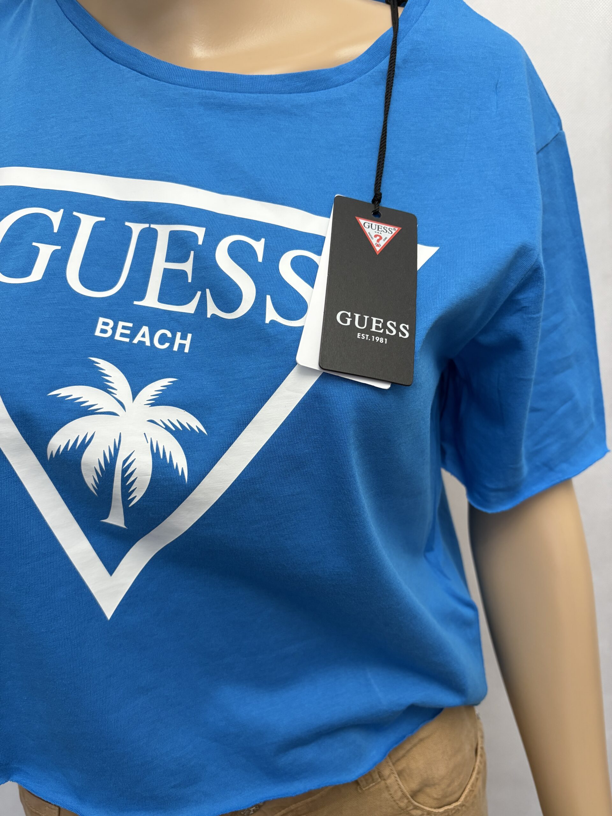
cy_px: 408
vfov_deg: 67.3
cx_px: 306
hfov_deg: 53.1
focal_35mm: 26
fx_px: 613
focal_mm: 5.96
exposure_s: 1/50
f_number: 1.6
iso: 160
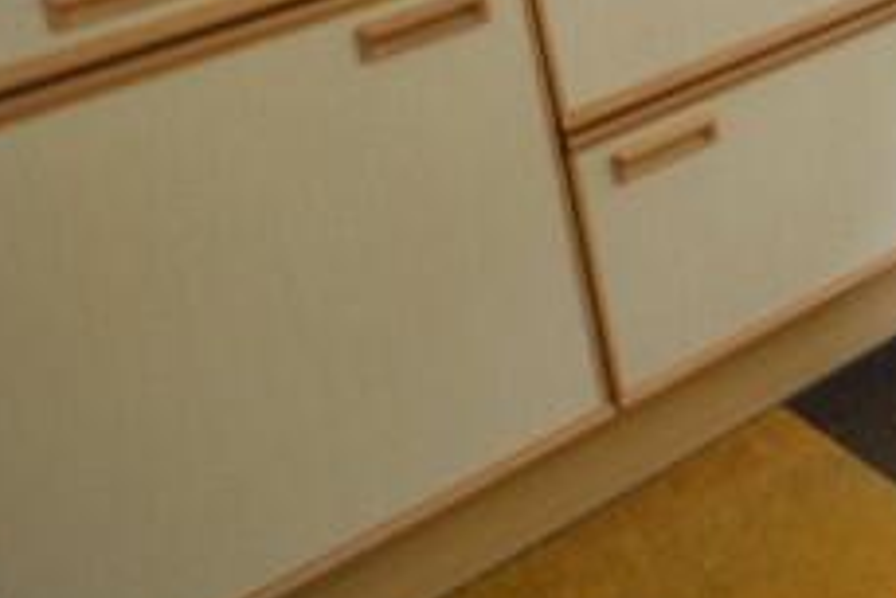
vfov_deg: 18.3
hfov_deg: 19.1
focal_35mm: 67
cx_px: 1769
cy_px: -268
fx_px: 1669
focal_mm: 10
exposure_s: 1/3
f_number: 8
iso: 400
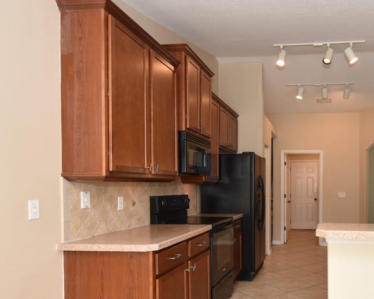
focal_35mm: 28
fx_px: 310
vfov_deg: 50.9
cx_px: 281
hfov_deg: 58.9
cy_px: 190
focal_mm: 10
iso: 220
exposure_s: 1/60
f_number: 4
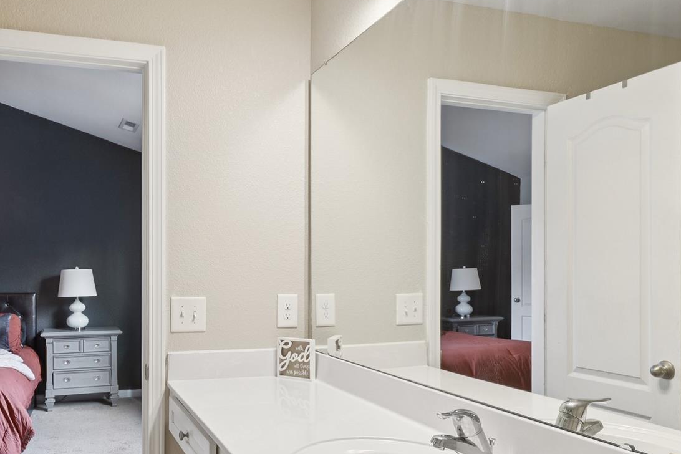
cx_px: 259
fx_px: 567
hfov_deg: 61.2
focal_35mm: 30
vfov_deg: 43.4
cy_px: 267
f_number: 9
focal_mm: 16
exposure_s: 1/8
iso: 250
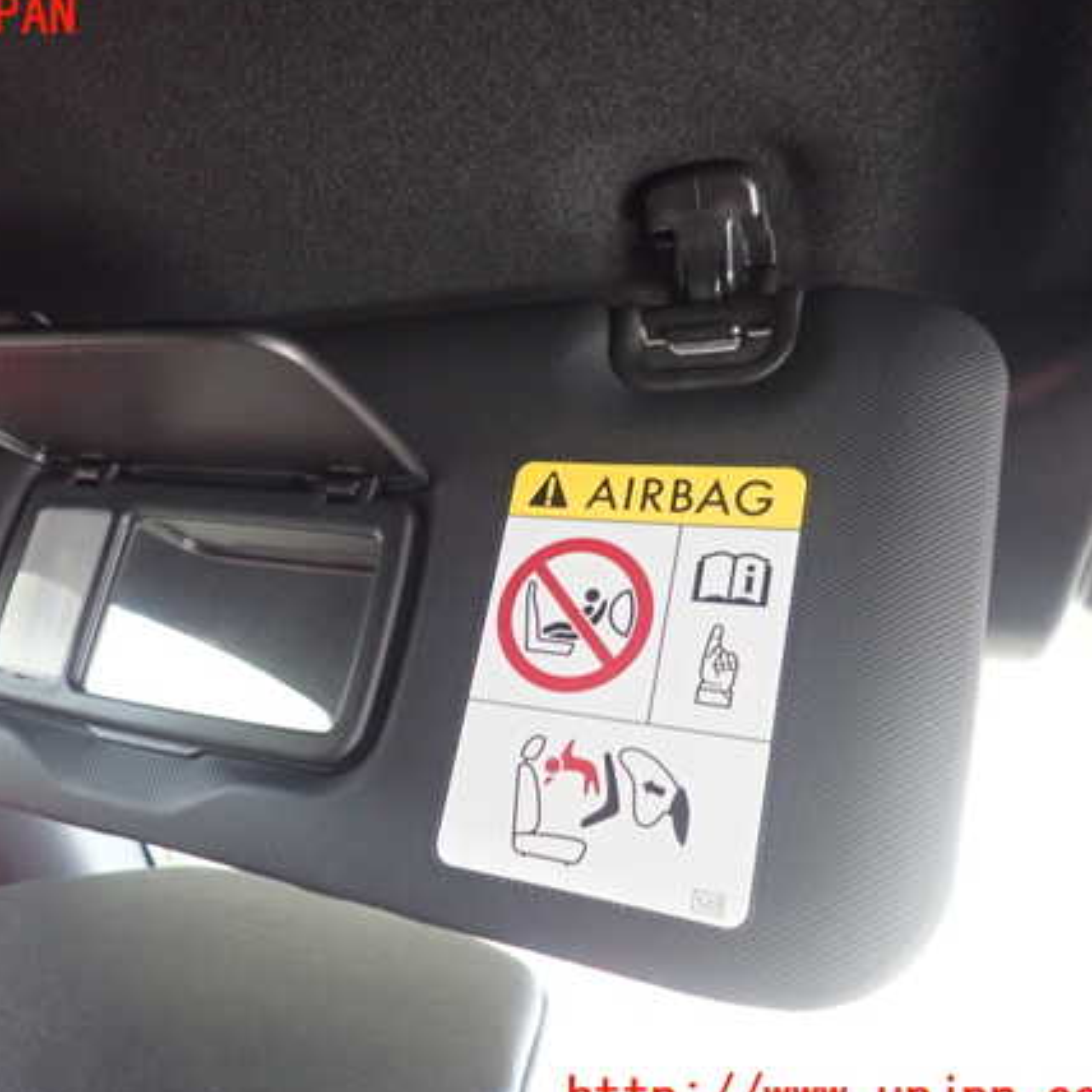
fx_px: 1106
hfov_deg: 51.7
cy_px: 559
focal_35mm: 31
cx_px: 378
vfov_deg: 52.5
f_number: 2
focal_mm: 4.5
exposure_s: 1/30
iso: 640
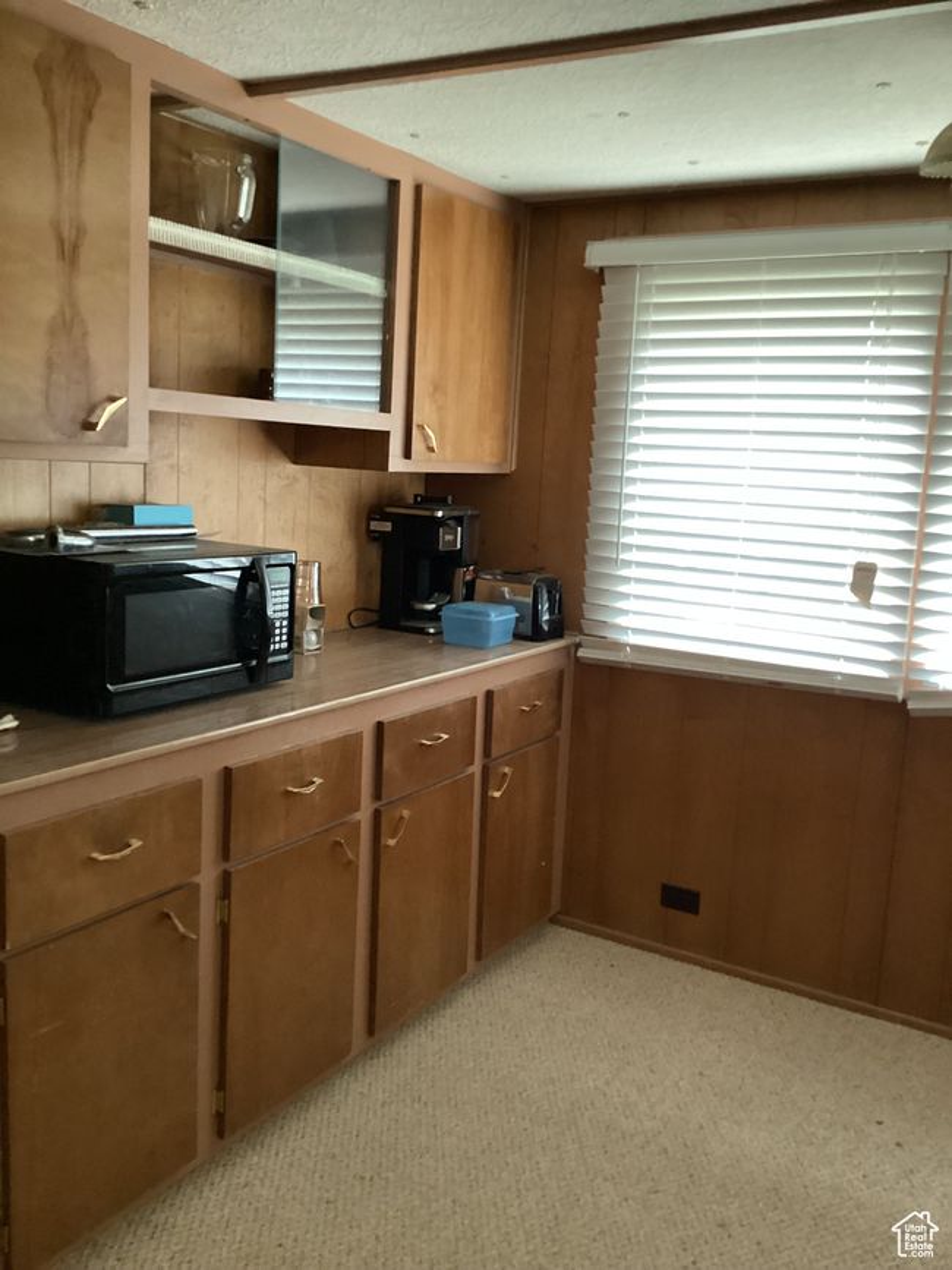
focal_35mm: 31
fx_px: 1137
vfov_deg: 58.4
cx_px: 476
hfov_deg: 45.4
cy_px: 635
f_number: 2.4
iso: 320
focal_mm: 3.3
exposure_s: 1/60
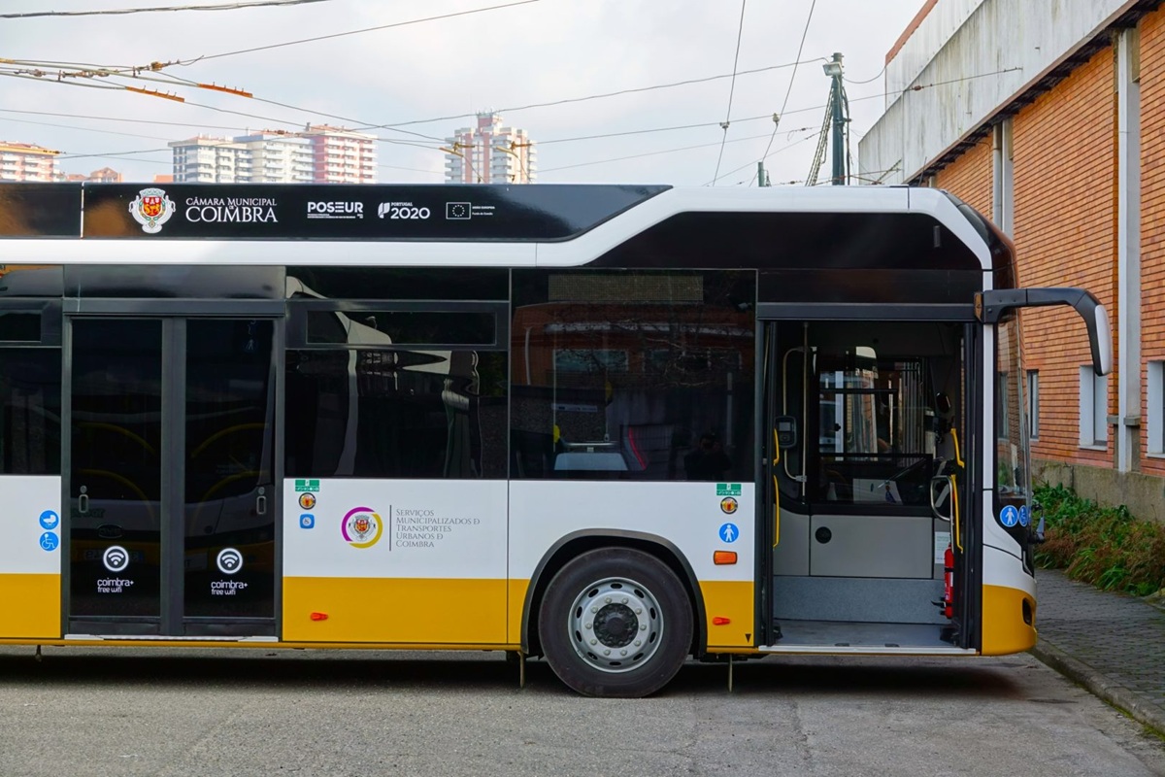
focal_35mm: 81
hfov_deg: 25.1
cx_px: 582
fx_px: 2621
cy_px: 388
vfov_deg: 16.9
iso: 100
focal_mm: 29.69
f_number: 4
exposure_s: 1/250
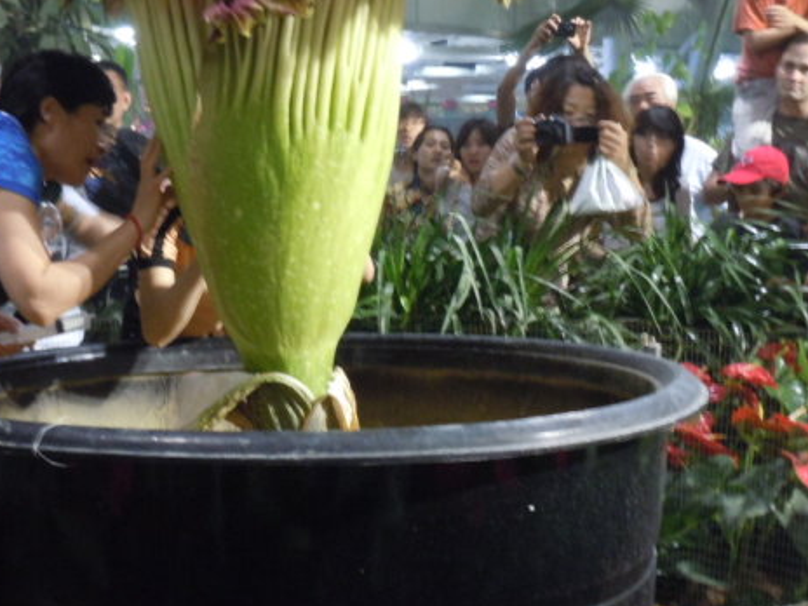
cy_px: 255
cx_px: 296
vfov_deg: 25.2
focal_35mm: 58
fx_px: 1354
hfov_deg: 33.0
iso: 400
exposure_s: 1/3
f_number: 4.3
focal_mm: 6.9
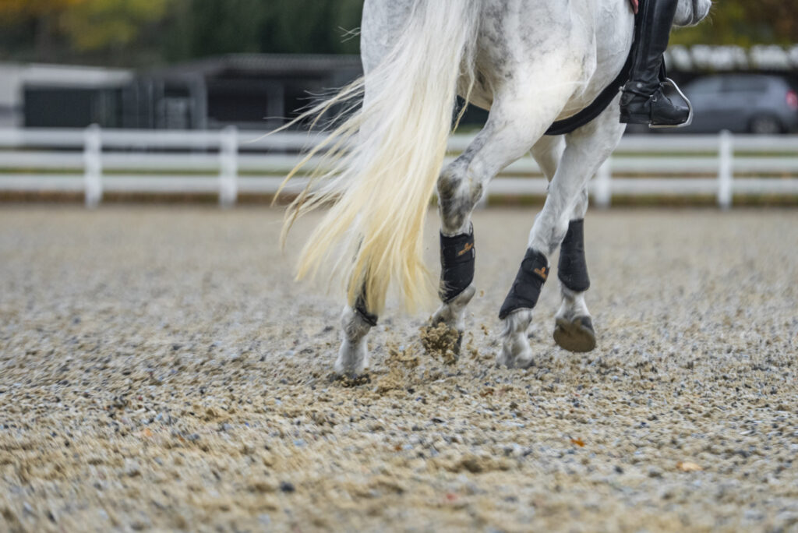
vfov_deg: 6.9
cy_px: 266
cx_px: 399
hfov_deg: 10.3
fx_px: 4436
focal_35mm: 200
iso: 2500
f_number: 3.2
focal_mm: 200
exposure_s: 1/1000
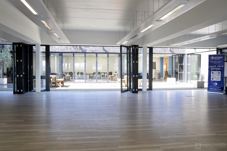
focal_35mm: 48
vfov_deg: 28.1
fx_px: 303
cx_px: 114
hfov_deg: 41.1
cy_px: 76
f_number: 13
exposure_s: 1/13
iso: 200
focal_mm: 32
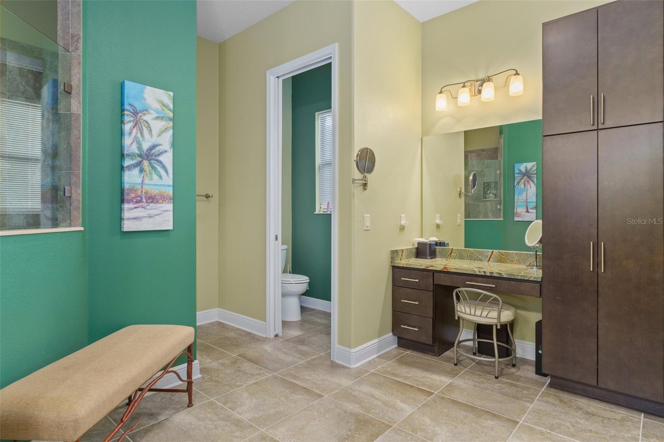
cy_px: 221
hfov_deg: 85.4
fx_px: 360
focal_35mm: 20
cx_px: 332
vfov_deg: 63.2
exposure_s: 1
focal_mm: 13
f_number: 8
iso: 320
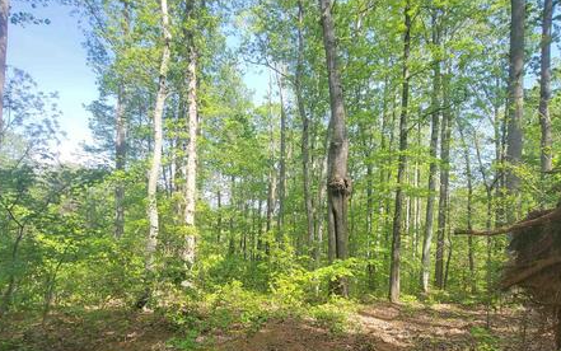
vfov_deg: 58.9
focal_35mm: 20
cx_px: 287
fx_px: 306
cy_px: 220
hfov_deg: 85.0
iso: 32
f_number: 2.2
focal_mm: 1.74
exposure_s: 1/245
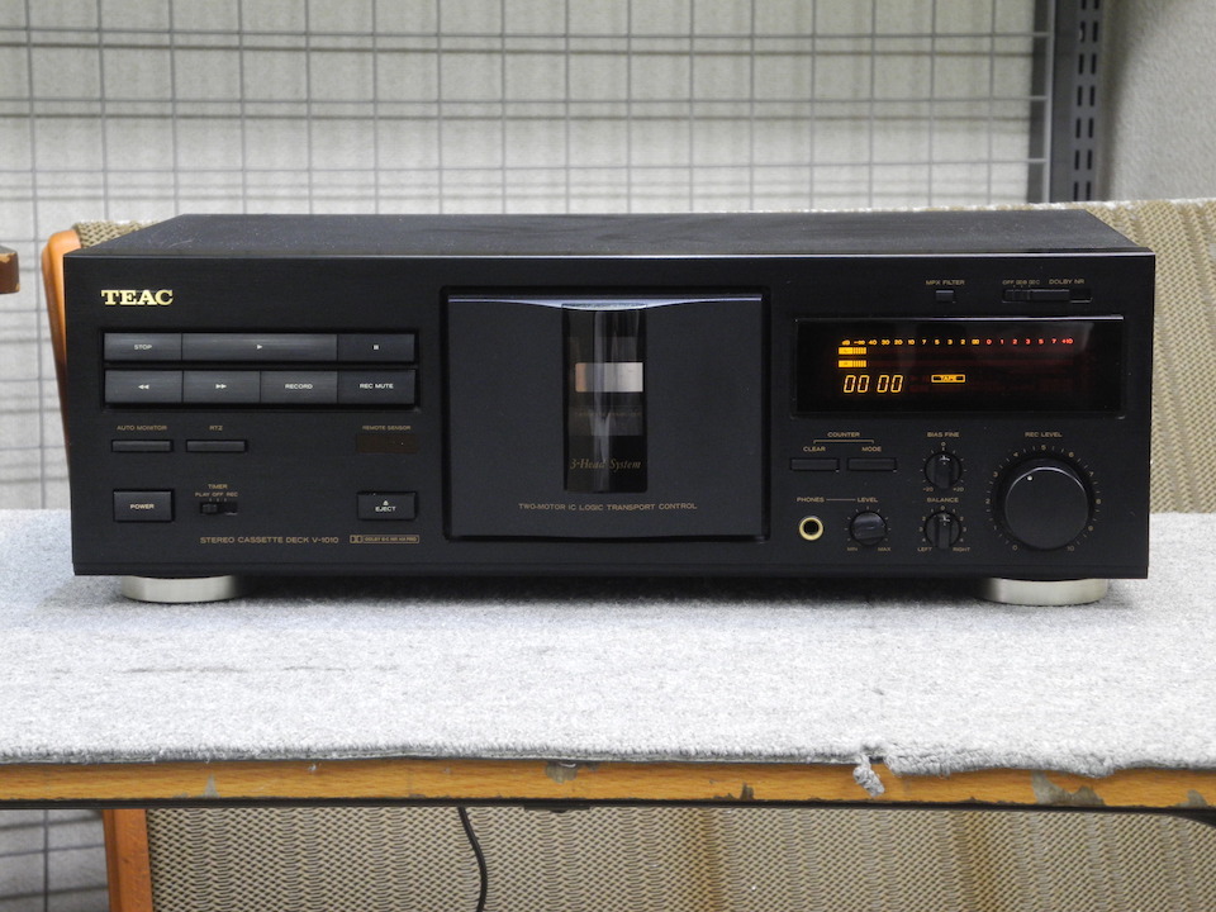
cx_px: 608
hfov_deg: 20.9
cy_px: 456
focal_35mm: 94
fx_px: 3302
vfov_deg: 15.7
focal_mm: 20.1
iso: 400
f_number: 4.5
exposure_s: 1/16.4
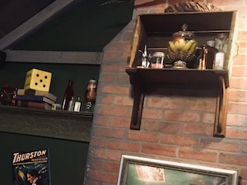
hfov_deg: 31.4
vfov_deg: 25.1
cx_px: 16
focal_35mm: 58
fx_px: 414
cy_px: 122
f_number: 2.2
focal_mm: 4.15
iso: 500
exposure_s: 1/15
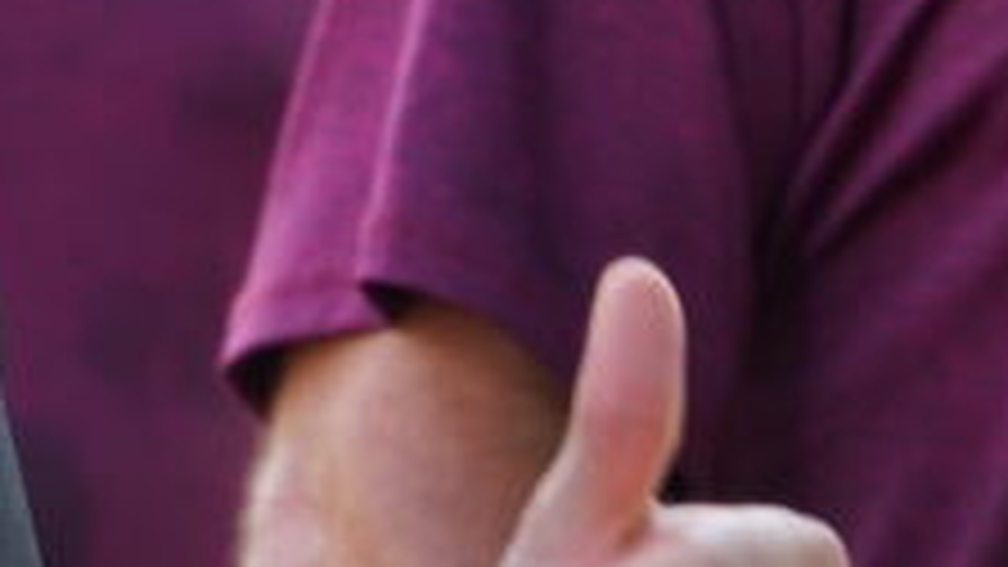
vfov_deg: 1.7
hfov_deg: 3.1
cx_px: 104
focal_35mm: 696
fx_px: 18613
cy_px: -331
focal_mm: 97
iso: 400
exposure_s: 1/160
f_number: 6.3
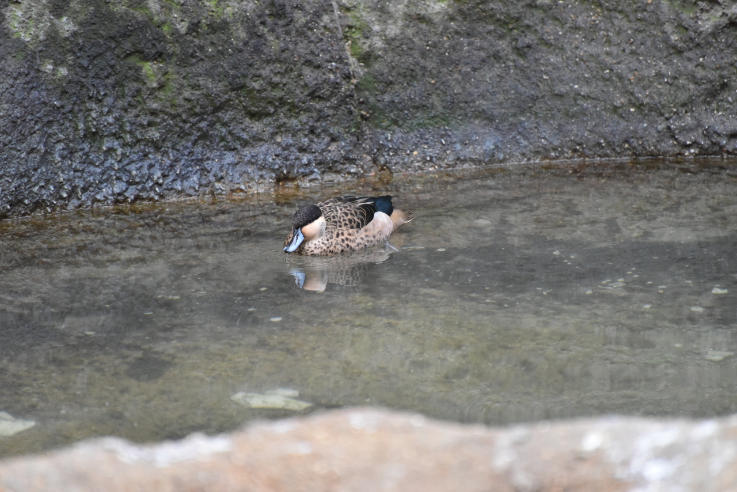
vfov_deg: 4.6
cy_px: 246
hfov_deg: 6.9
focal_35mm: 300
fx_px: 6143
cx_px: 368
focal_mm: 300
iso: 4500
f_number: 5.6
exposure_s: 1/640
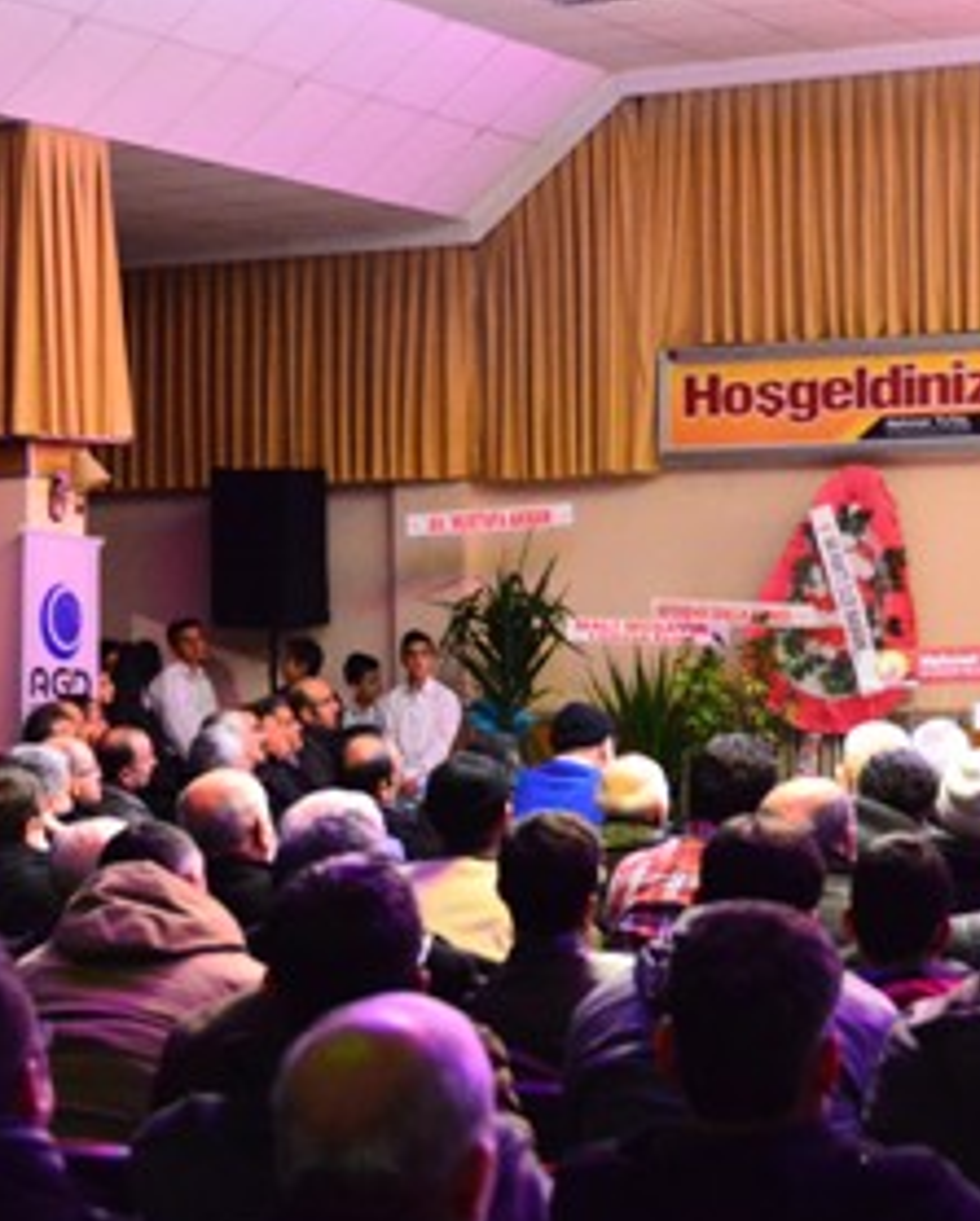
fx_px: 3113
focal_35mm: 86
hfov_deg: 17.9
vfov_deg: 22.2
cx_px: 470
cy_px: 630
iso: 6400
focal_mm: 38
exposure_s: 1/30
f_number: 4.2
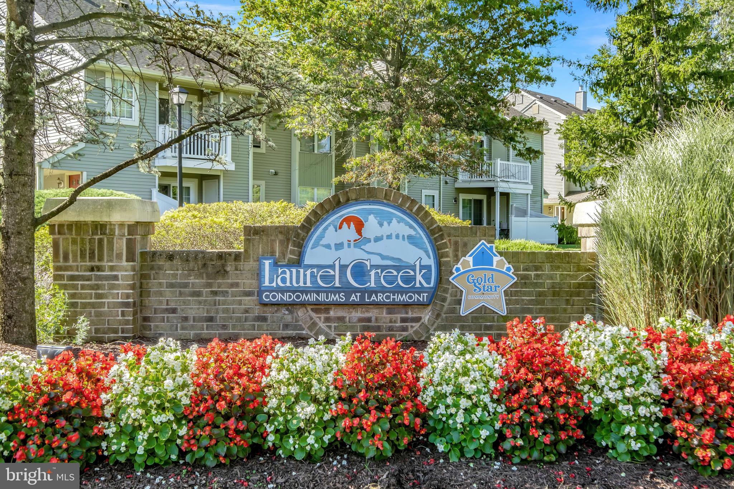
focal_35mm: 34
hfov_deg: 55.8
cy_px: 244
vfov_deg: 38.9
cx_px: 367
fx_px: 693
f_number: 10
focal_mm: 22.9
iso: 250
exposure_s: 1/400
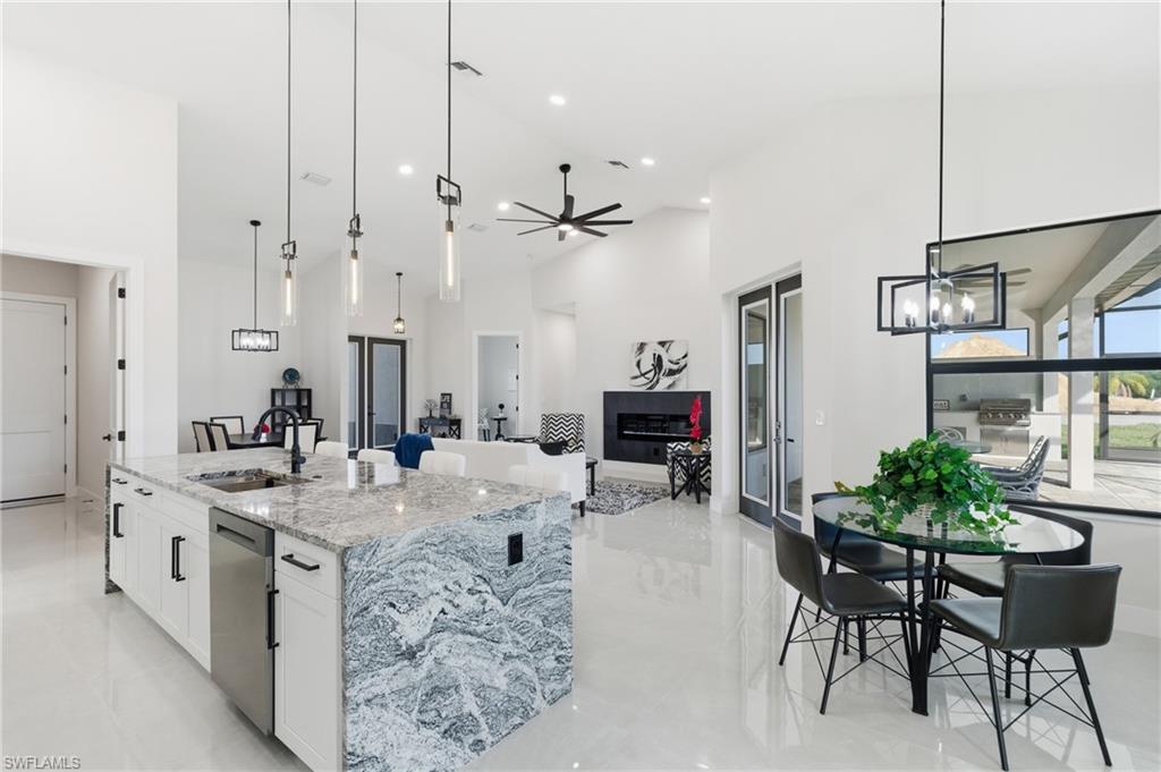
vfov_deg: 73.7
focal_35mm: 16
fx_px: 516
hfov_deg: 96.8
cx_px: 580
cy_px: 386
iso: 400
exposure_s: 1/100
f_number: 9
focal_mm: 16
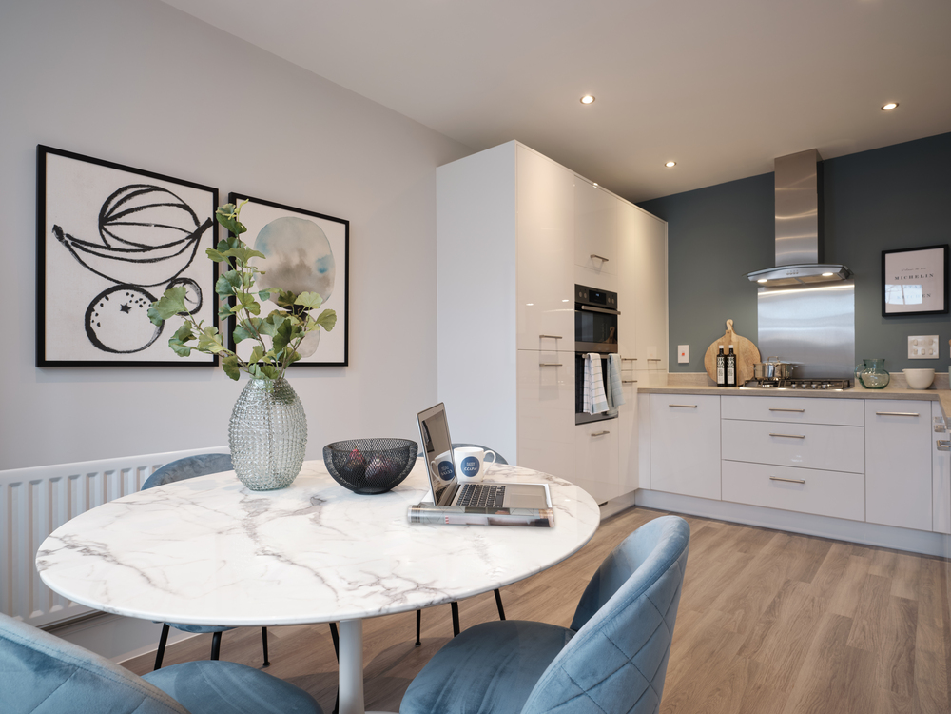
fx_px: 495
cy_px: 357
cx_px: 476
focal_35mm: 18
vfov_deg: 71.6
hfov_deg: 87.8
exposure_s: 1/2.5
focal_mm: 23
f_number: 9
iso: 100
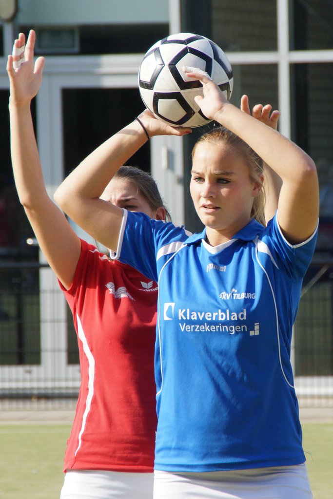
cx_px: 166
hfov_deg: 5.7
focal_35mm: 240
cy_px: 250
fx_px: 3329
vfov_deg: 8.6
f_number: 8
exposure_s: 1/500
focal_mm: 160
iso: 320
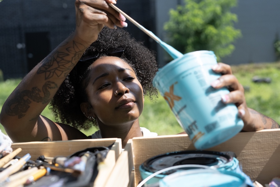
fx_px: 389
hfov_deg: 39.6
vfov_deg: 27.0
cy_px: 94
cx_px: 140
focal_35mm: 50
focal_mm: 50
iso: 2000
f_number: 4
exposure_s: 1/8000
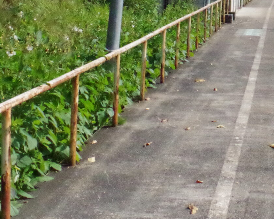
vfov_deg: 17.2
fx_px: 697
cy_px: -28
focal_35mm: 86
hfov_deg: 21.3
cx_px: 287
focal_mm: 20
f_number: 13
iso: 12800
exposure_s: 1/6000
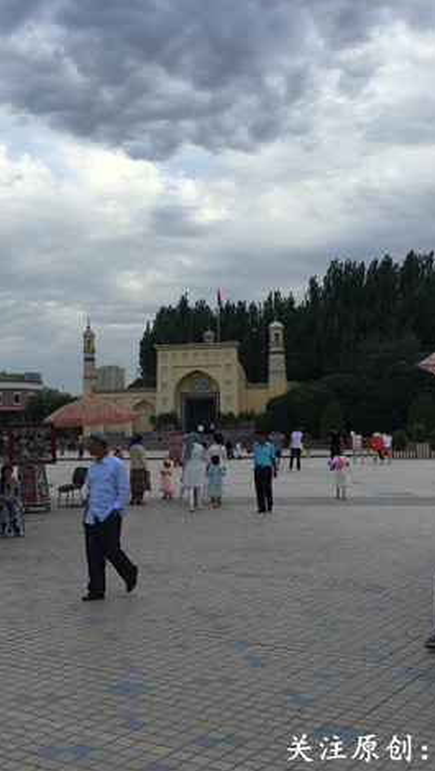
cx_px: 130
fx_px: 880
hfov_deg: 27.5
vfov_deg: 47.3
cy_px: 379
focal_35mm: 43
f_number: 2.2
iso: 32
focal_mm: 4.15
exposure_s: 1/791
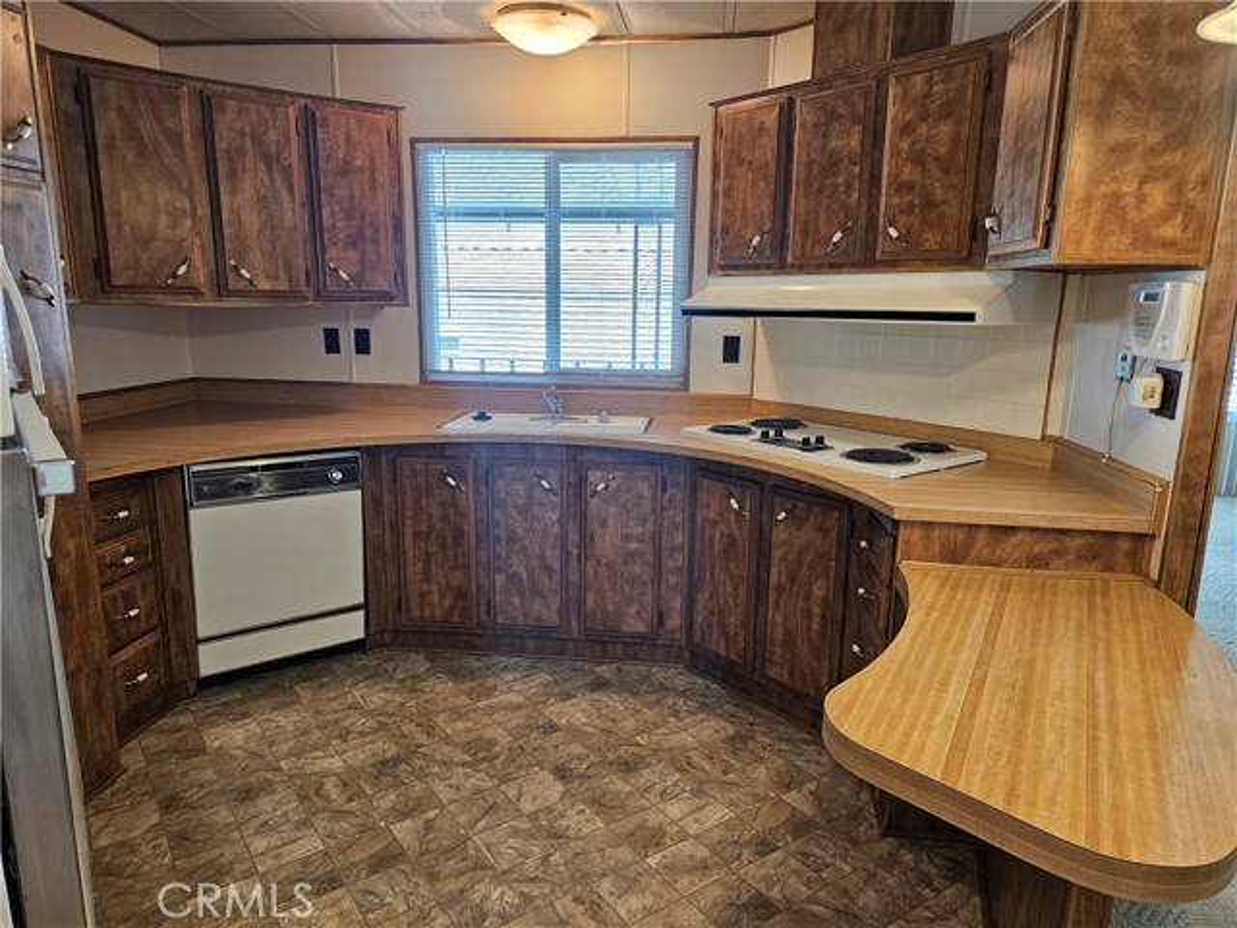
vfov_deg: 58.9
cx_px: 618
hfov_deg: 73.9
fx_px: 822
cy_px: 464
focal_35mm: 23
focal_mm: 5.4
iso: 200
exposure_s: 1/120
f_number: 1.8
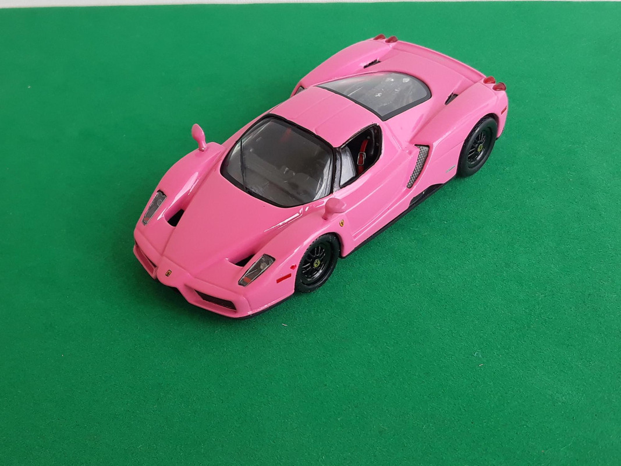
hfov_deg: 65.3
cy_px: 233
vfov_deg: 51.3
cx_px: 310
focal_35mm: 27
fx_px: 484
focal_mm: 3.71
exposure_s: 1/401
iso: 40
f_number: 1.7
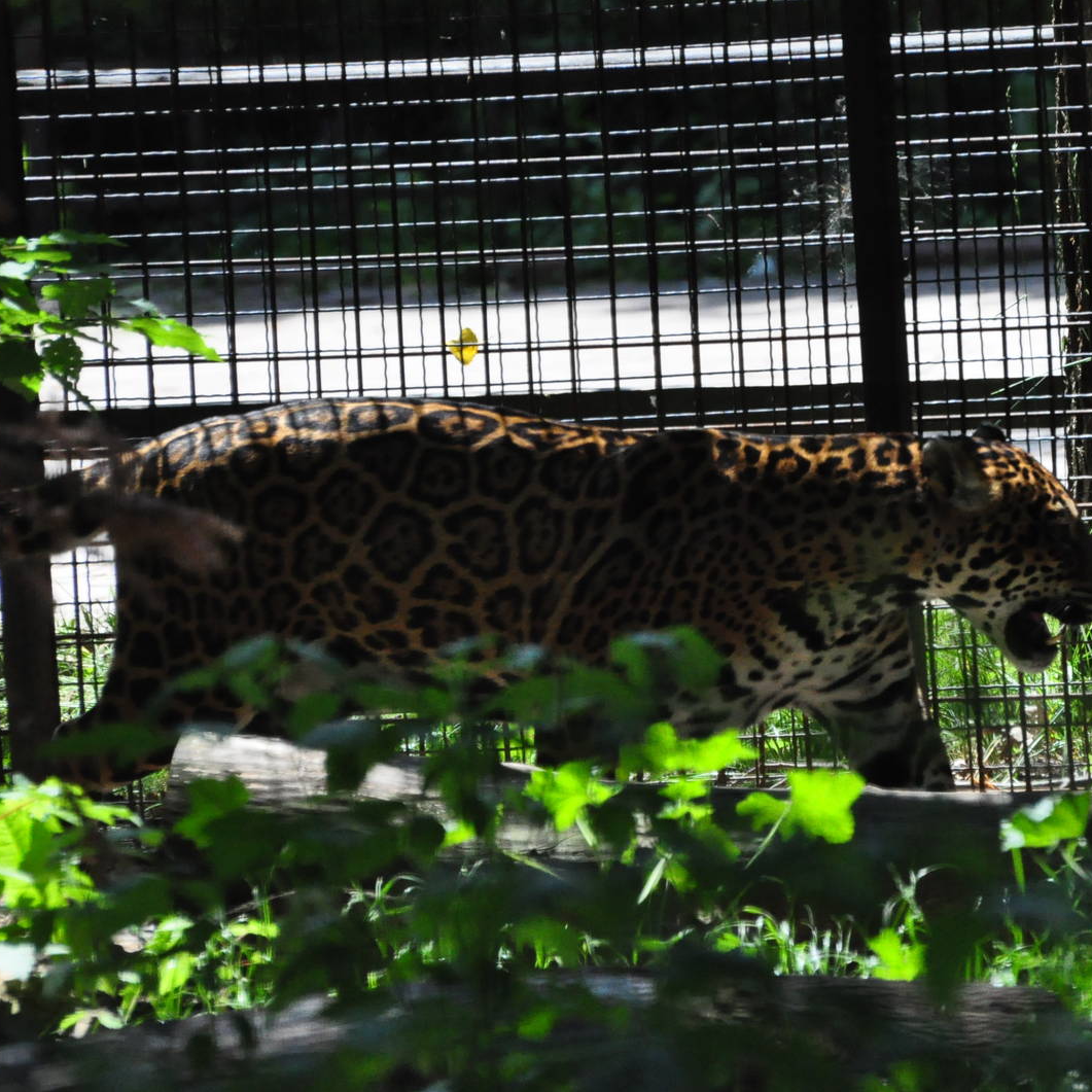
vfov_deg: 3.8
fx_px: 16453
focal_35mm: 461
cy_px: 546
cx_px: 742
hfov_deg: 3.8
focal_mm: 240
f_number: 5.6
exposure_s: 1/3200
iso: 3200
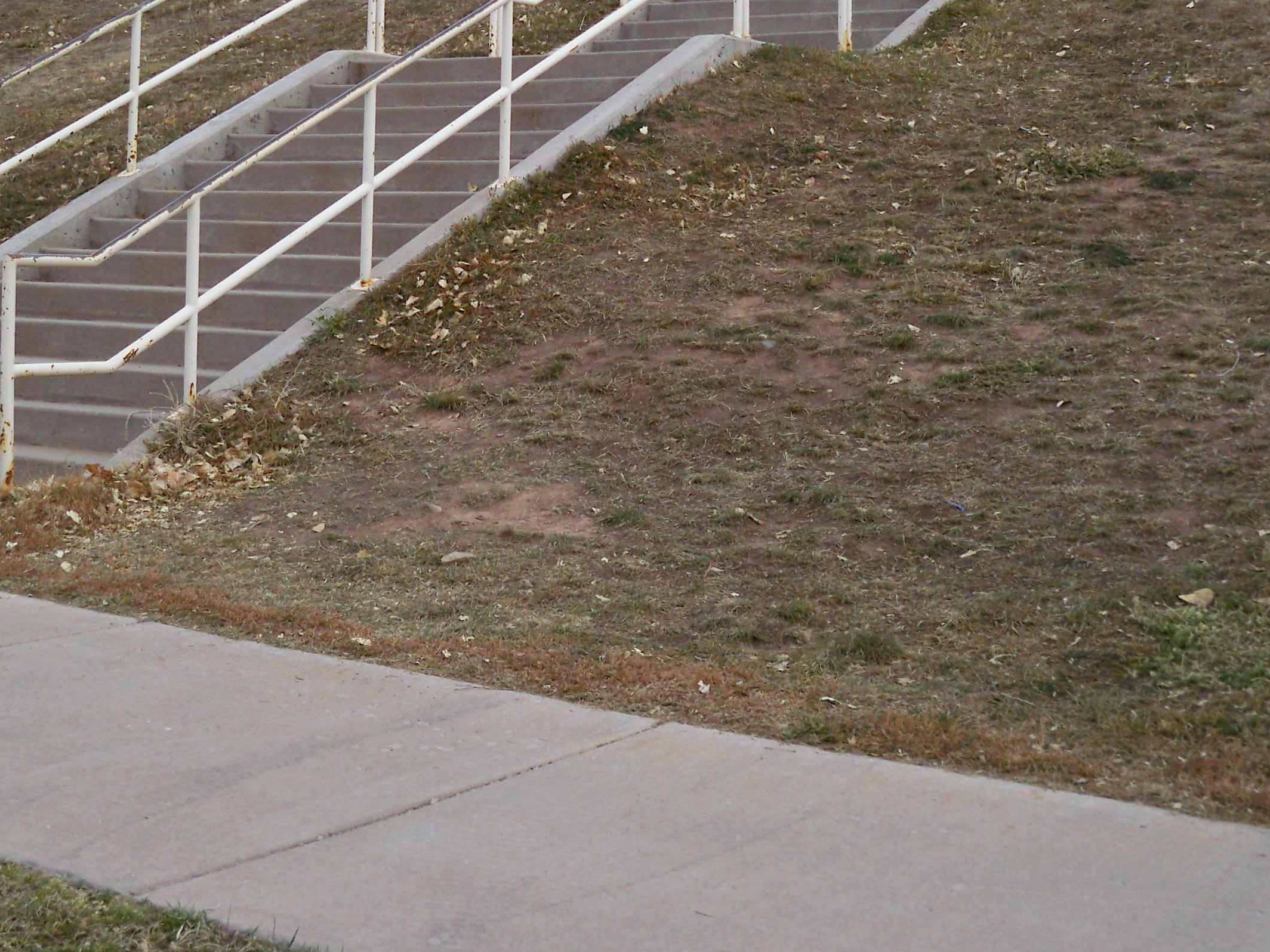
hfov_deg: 32.1
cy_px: 179
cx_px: 507
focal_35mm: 60
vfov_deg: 24.0
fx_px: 2201
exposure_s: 1/640
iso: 125
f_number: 3.1
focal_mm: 6.3
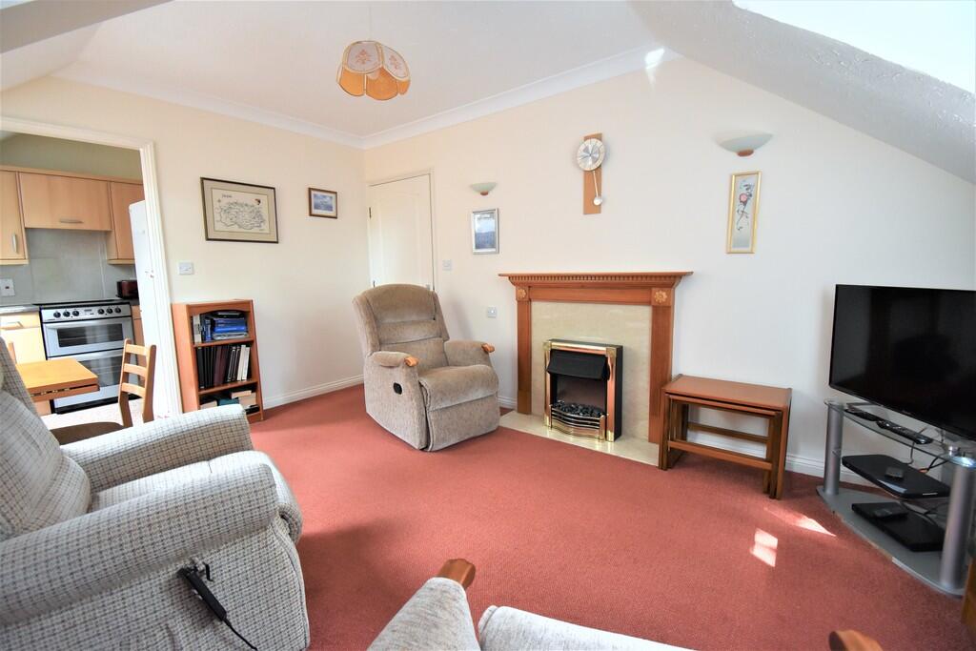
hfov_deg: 100.4
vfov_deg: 77.3
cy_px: 326
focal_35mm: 15
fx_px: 407
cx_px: 488
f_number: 4.5
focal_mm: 10
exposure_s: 1/60
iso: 1400
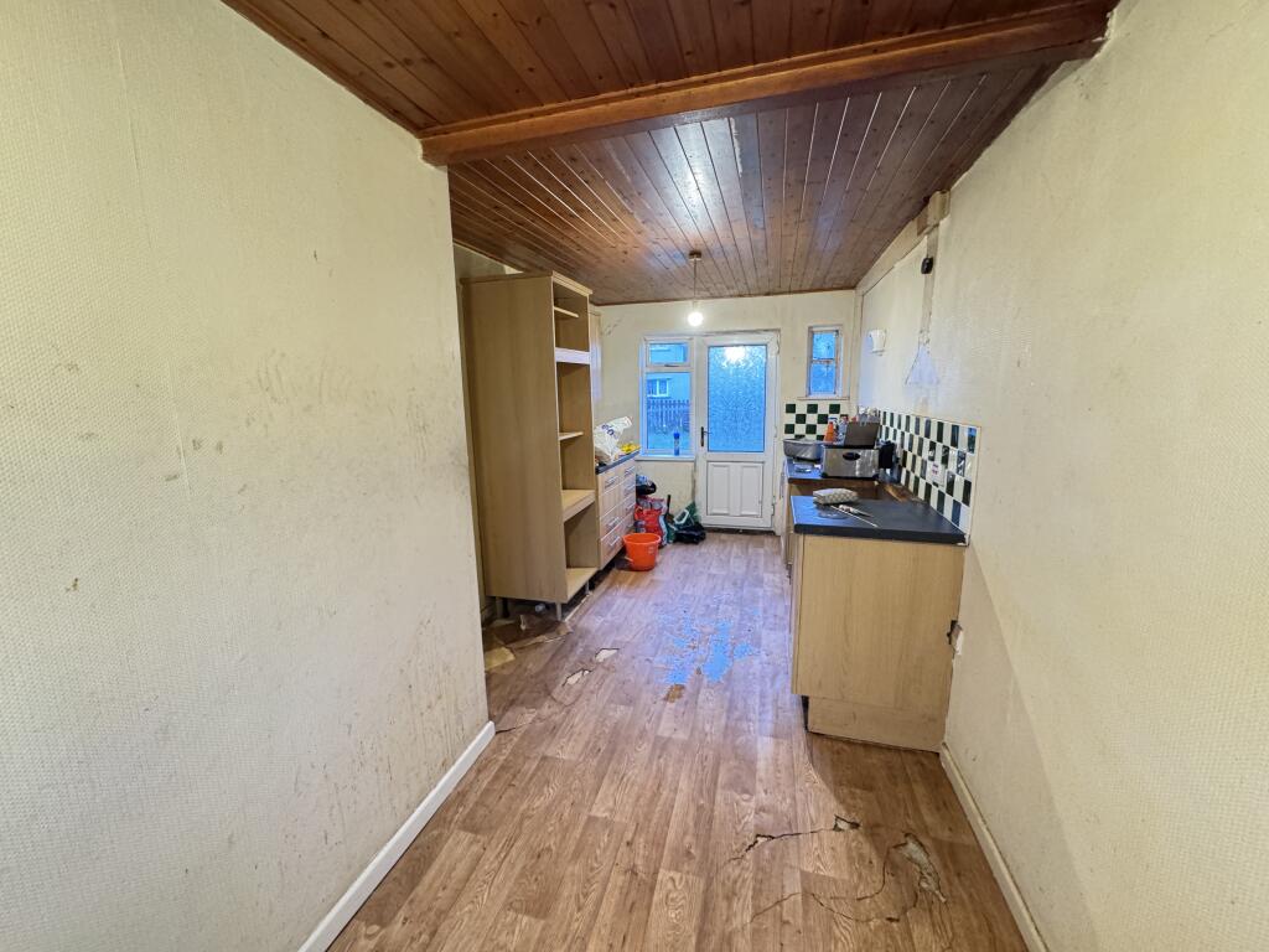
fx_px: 513
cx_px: 634
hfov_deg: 102.1
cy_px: 476
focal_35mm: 14
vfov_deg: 85.7
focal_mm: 2.22
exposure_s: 1/50
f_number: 2.2
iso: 640
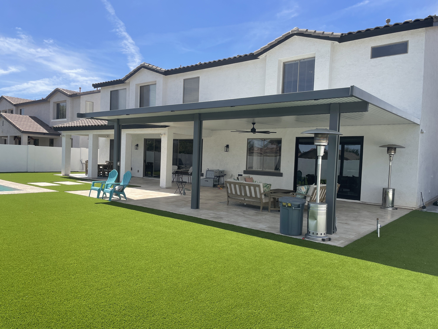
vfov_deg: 53.1
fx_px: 329
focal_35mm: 26
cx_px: 219
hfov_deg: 67.3
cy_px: 164
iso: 32
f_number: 1.6
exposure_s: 1/3610
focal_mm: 4.2
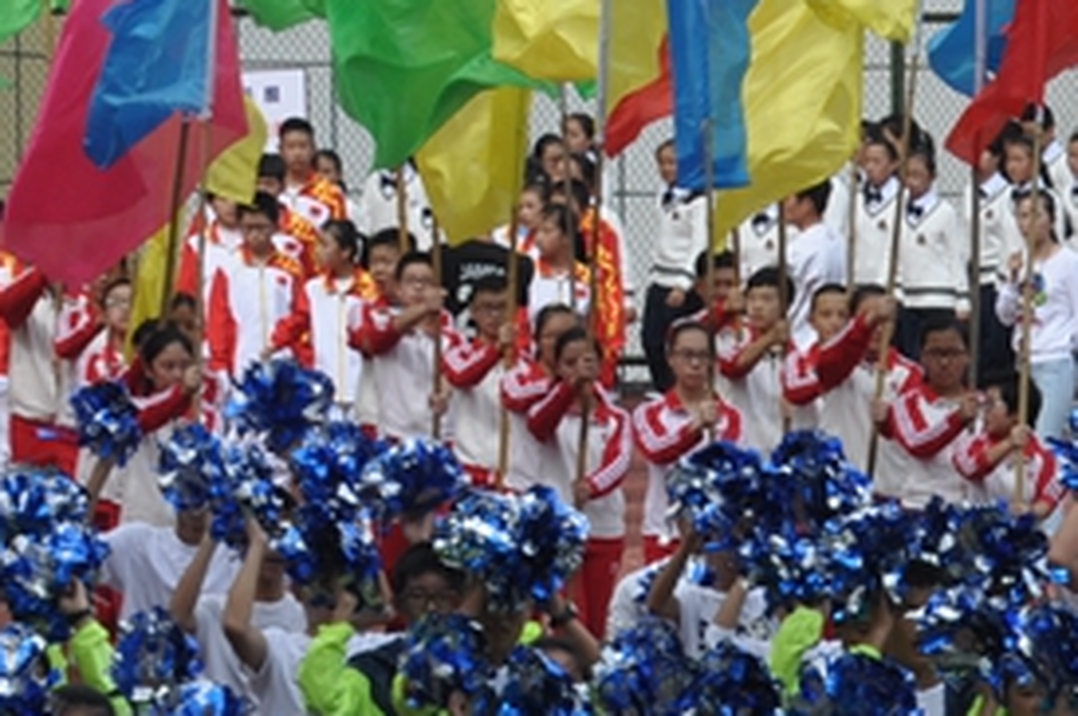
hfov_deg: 4.4
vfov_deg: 2.9
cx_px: 1479
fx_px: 14057
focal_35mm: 470
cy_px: 1062
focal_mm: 80
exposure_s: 1/250
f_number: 9
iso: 250
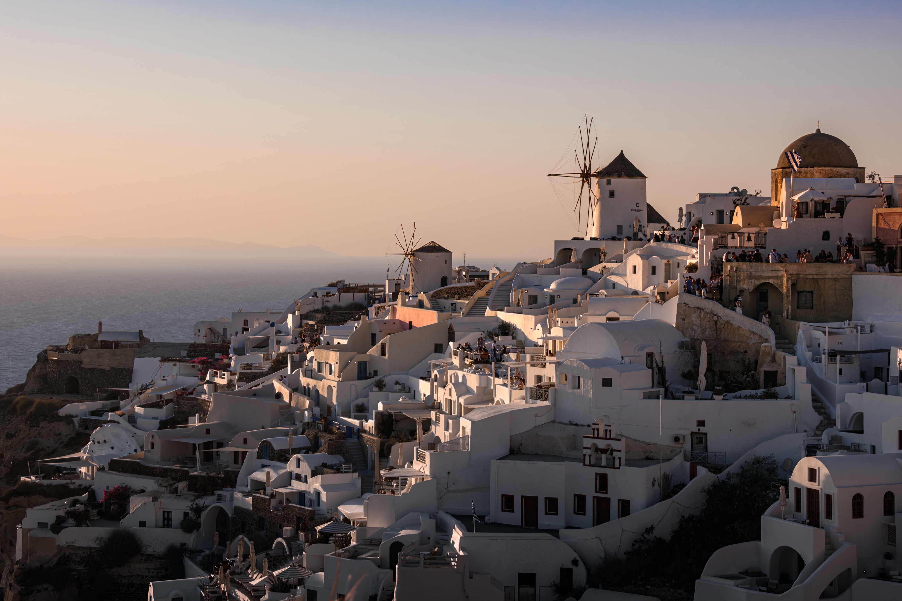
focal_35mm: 62
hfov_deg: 32.4
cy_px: 300
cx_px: 451
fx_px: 1553
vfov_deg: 21.9
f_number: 8
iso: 800
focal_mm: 41
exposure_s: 1/1401
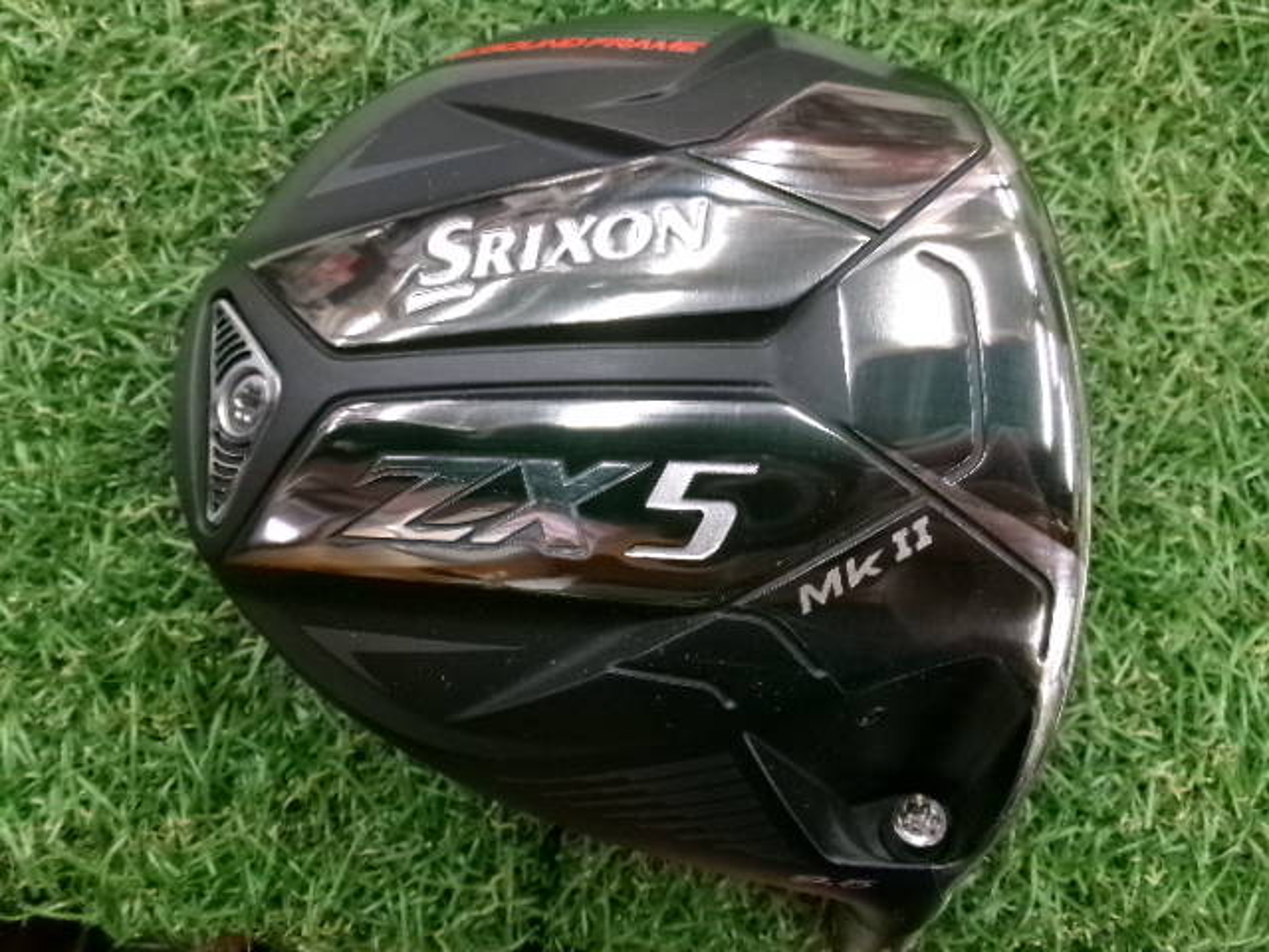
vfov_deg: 49.7
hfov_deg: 63.4
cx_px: 634
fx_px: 1026
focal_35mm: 28
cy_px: 476
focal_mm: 5.1
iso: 800
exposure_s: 1/34
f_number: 3.9
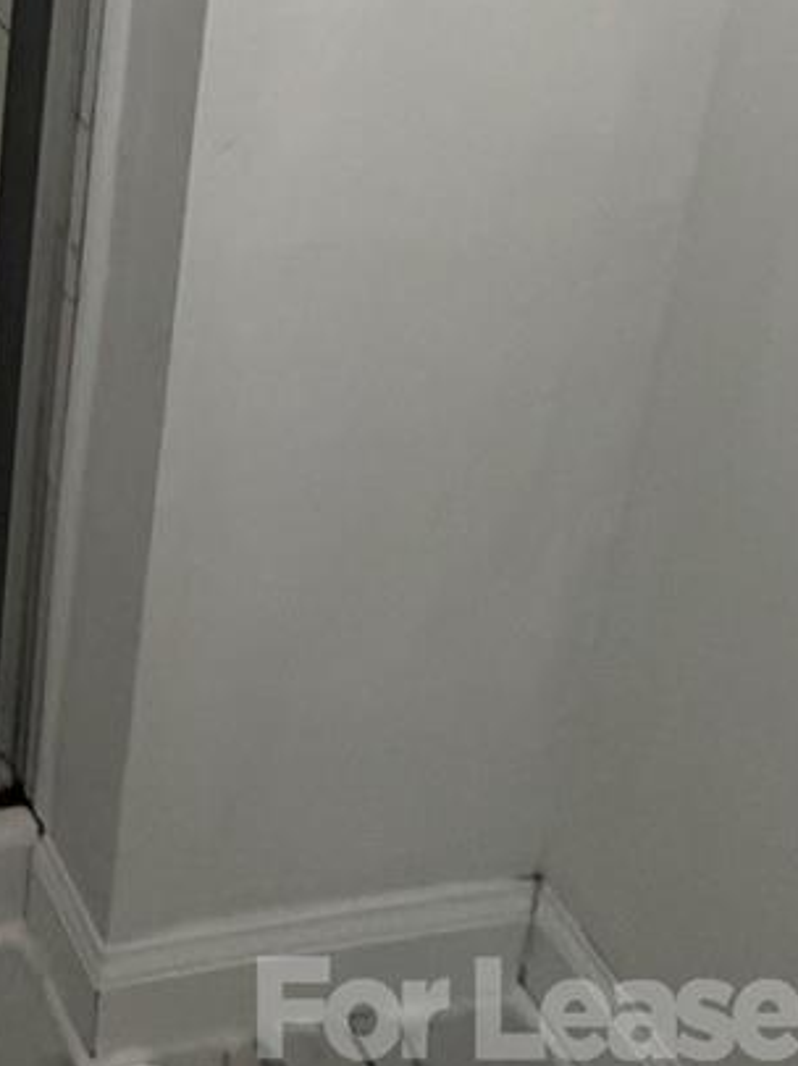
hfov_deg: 19.5
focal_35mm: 53
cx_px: -688
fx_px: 1631
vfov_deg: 23.1
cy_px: -769
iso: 200
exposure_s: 1/120
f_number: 2.2
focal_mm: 2.22
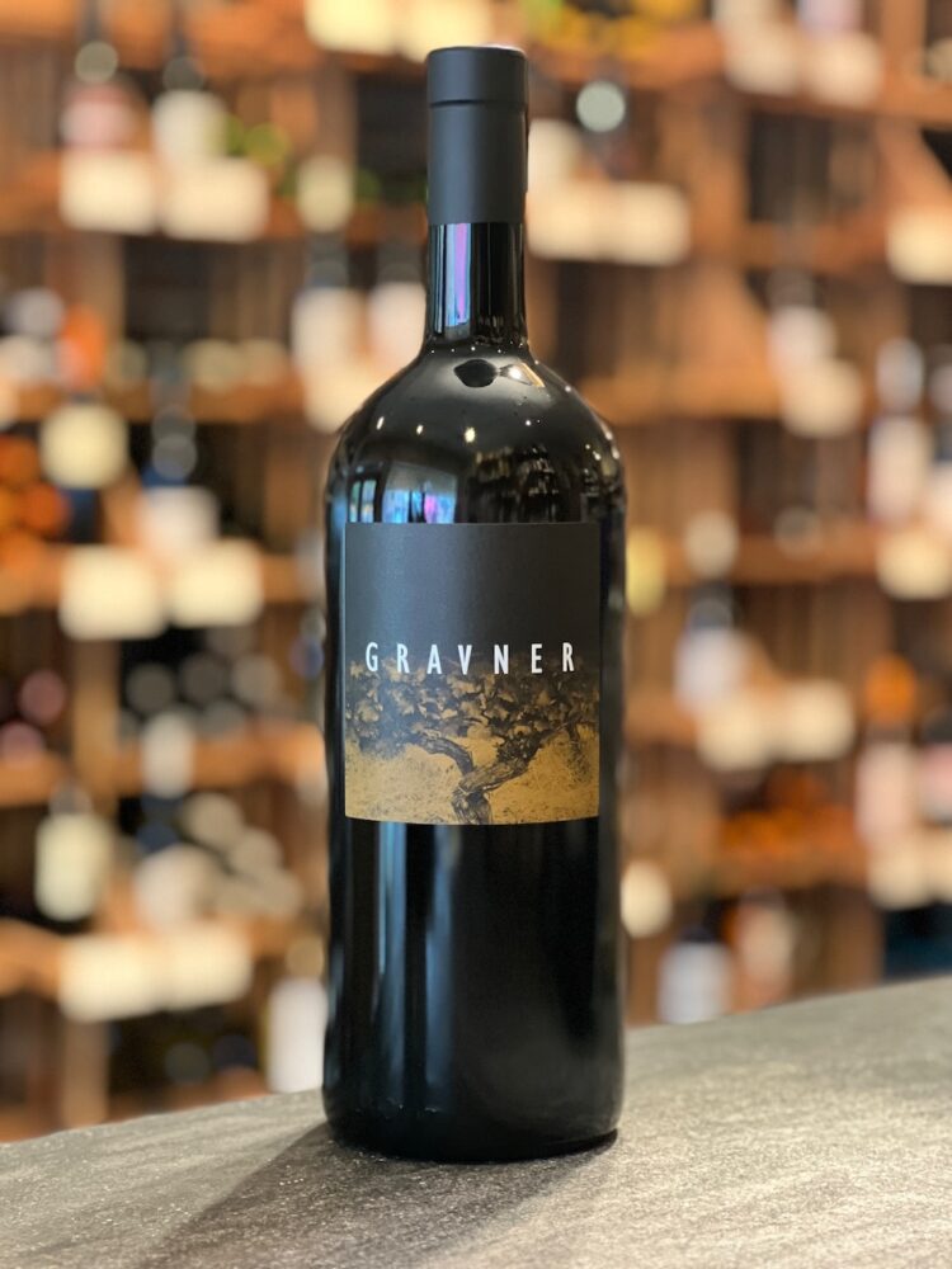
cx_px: 476
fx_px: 2824
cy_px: 634
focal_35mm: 77
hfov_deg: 19.1
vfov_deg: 25.3
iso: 640
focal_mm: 9
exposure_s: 1/15
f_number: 2.8
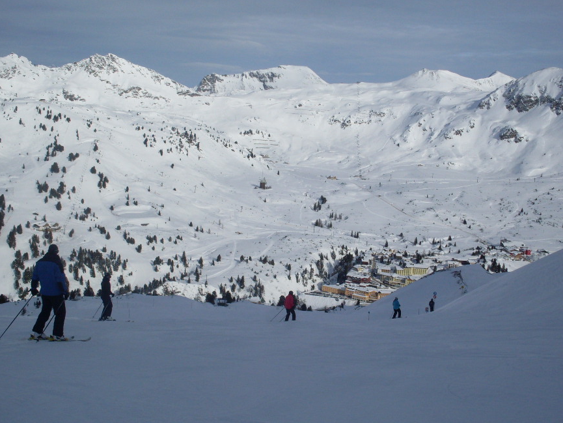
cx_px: 290
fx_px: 732
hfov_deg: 42.1
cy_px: 220
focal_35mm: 45
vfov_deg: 32.2
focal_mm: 6.3
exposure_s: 1/750
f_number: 8.4
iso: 80
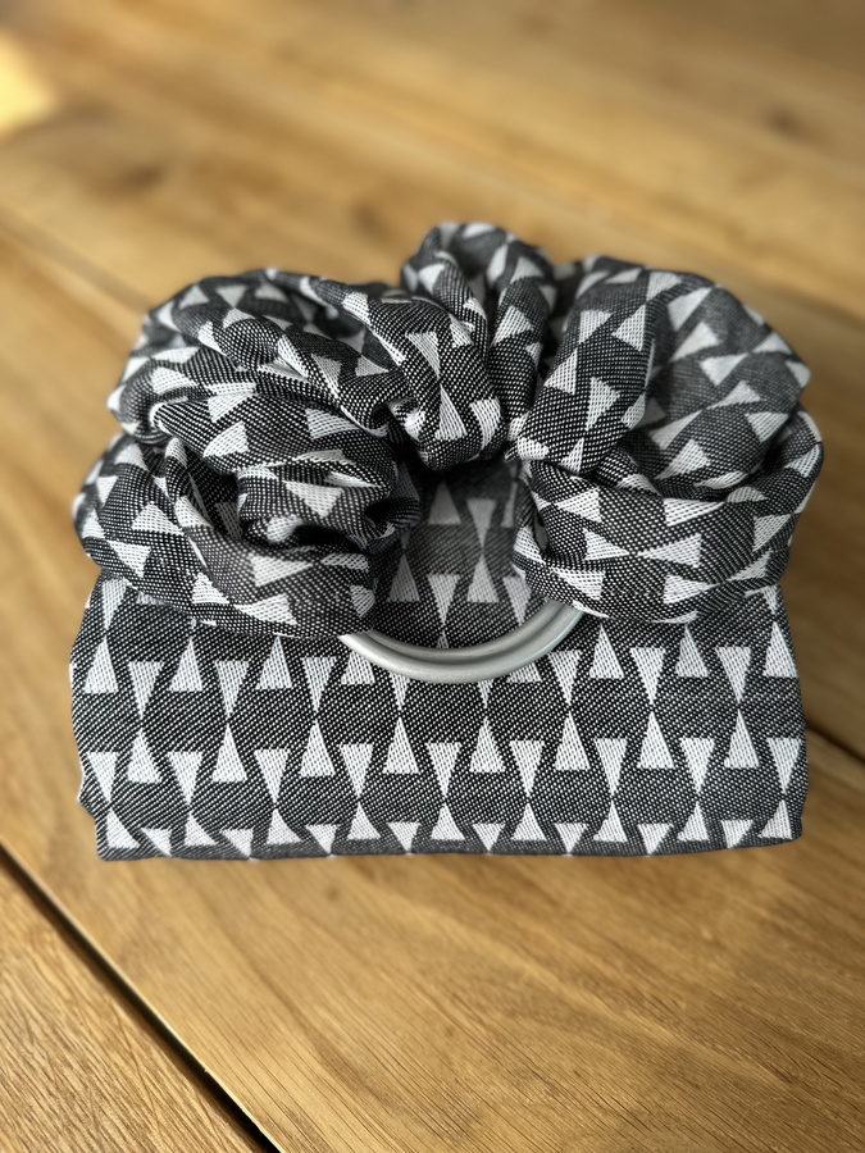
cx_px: 432
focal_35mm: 24
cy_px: 576
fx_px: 800
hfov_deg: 56.8
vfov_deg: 71.6
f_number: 1.78
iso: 64
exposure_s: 1/176
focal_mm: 6.86
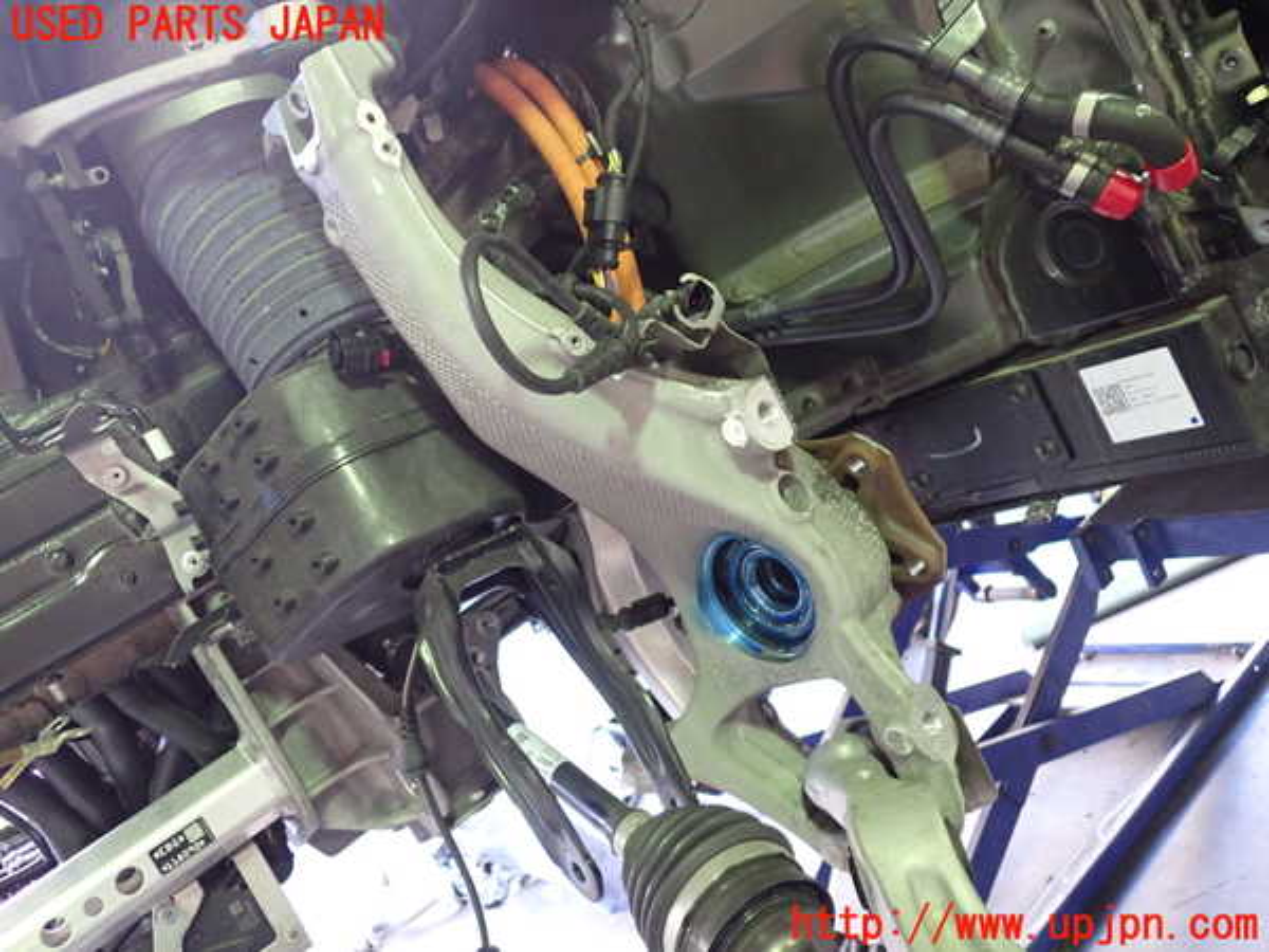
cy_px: 476
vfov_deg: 46.8
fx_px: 1100
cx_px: 634
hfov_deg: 60.0
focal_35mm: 30
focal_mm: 5.4
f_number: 2.3
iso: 640
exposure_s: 1/30
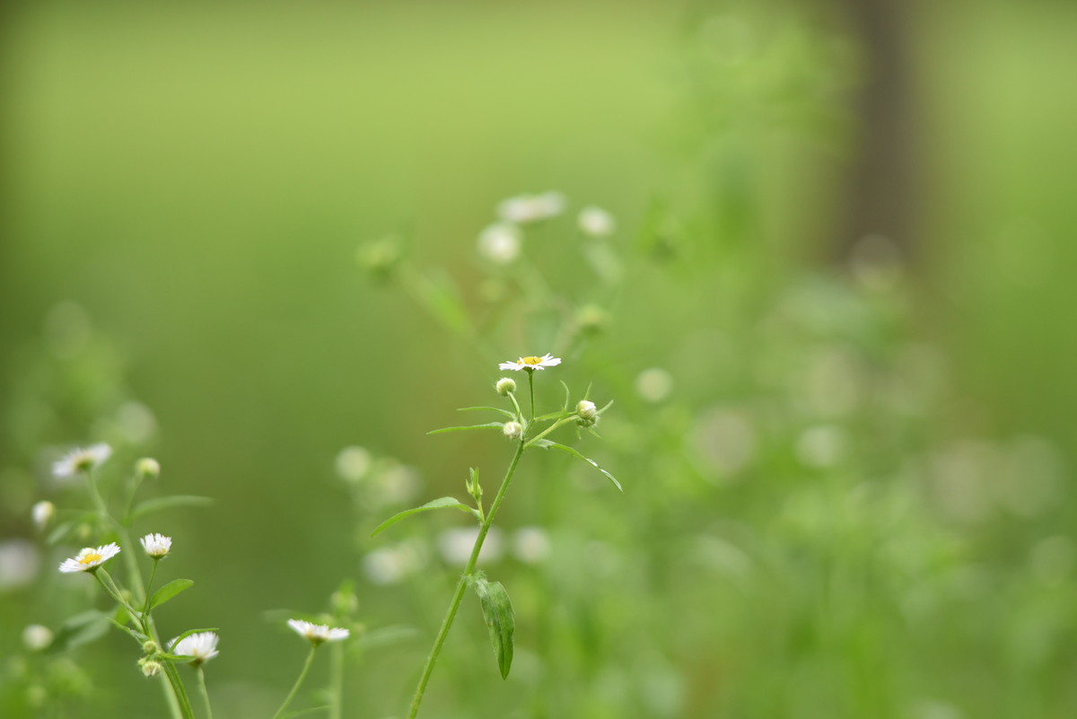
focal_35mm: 180
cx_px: 538
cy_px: 360
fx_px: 5387
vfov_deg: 7.6
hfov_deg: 11.4
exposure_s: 1/1600
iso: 800
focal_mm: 180
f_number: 2.8
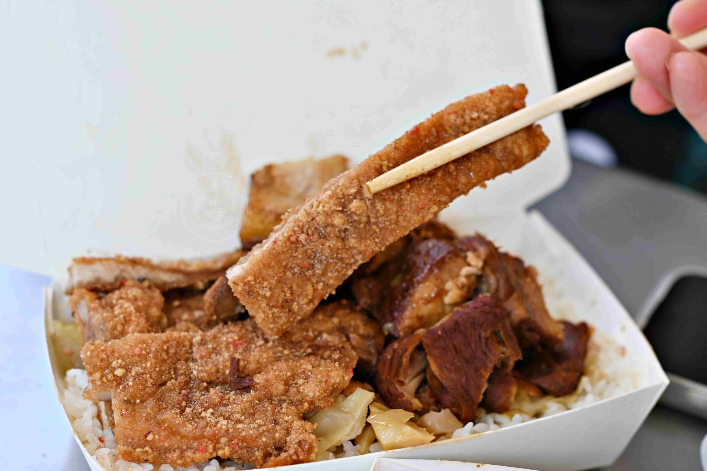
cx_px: 354
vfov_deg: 18.2
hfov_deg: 27.0
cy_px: 236
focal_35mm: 75
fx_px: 1473
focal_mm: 50
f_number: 3.2
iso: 180
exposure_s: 1/200
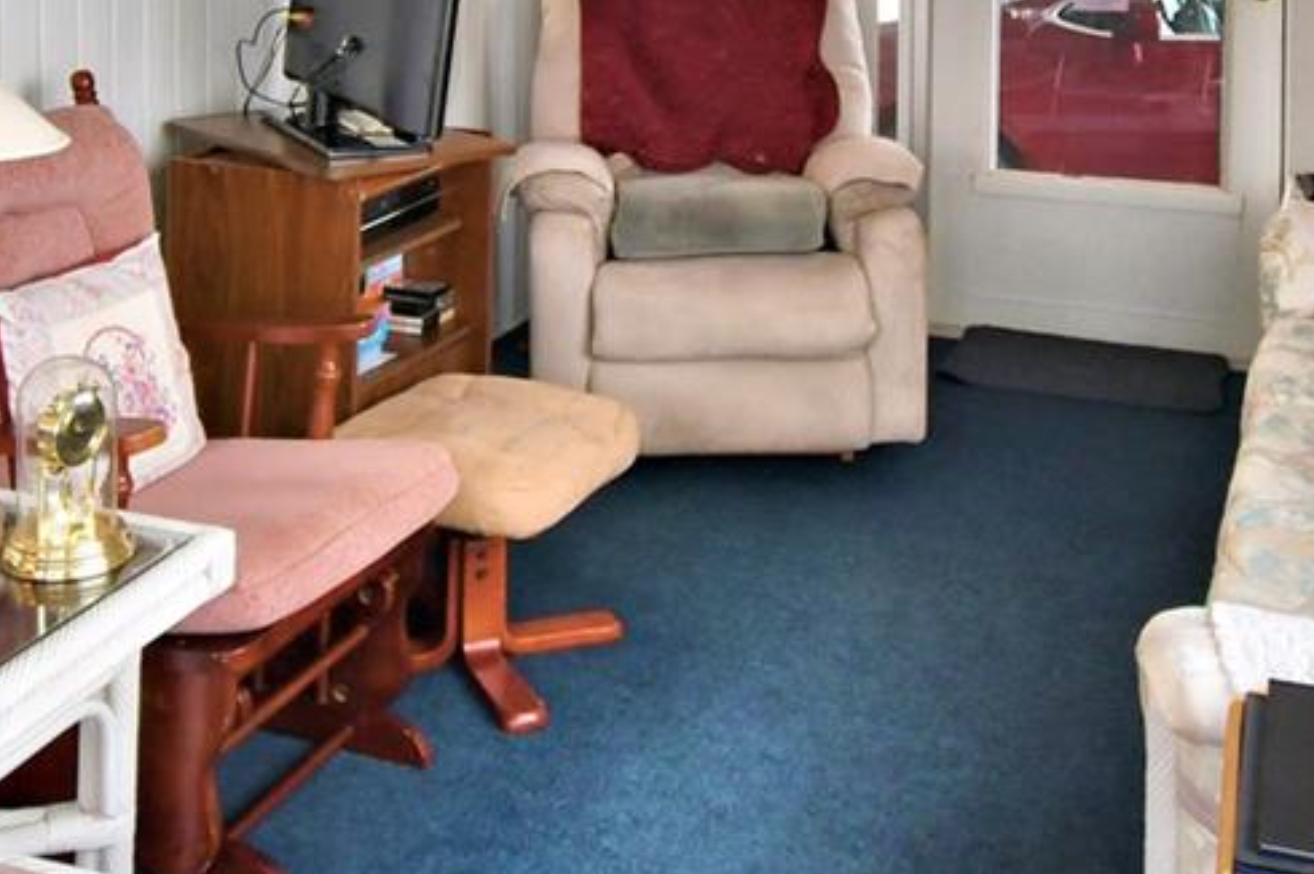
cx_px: 657
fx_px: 1787
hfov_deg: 40.4
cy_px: -161
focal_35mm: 49
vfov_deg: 24.9
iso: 400
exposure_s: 1/80
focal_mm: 10
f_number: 4.5
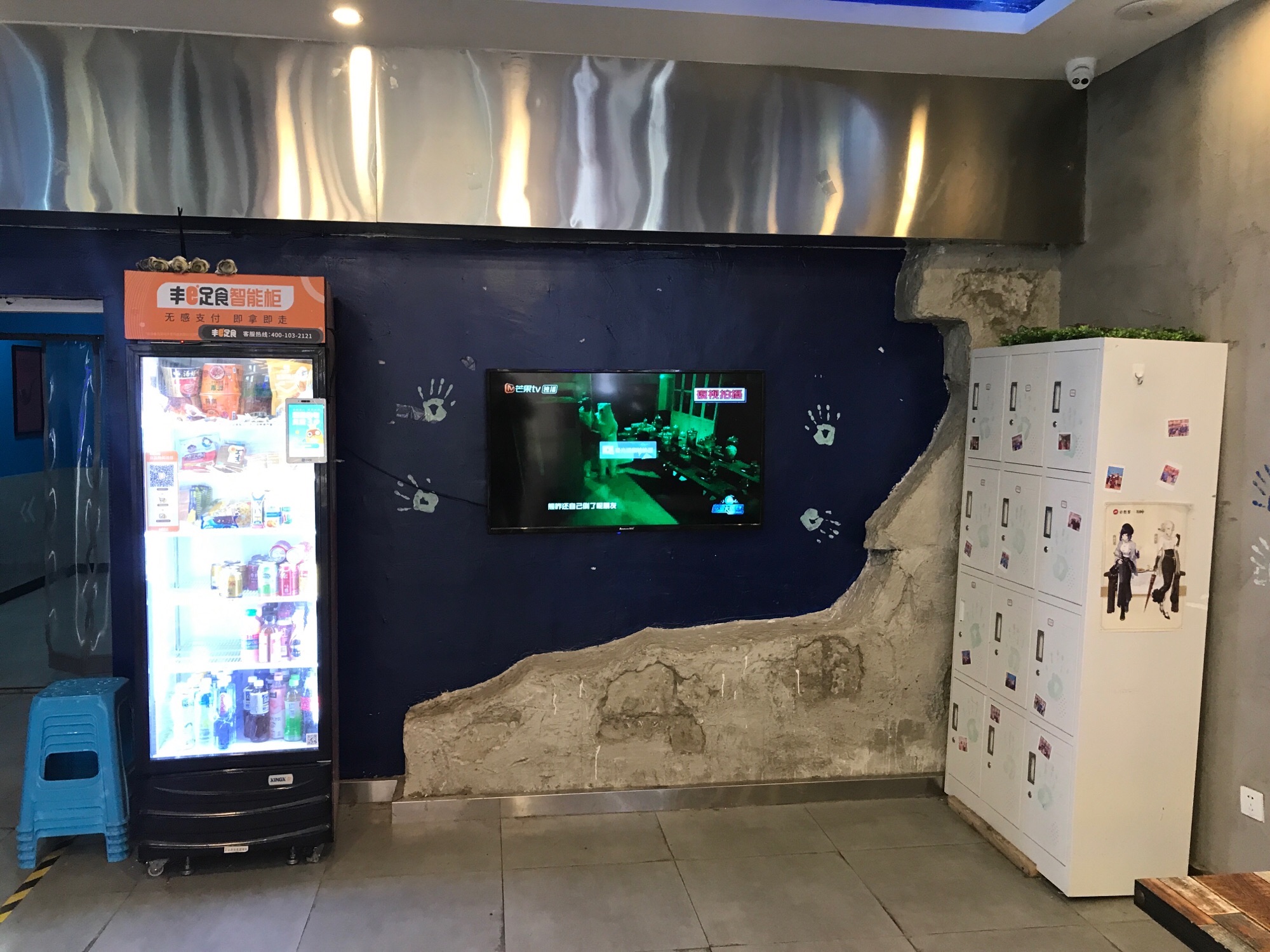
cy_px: 476
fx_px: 1027
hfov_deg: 63.4
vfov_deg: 49.7
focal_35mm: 28
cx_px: 635
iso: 50
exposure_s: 1/17
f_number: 1.8
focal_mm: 3.99
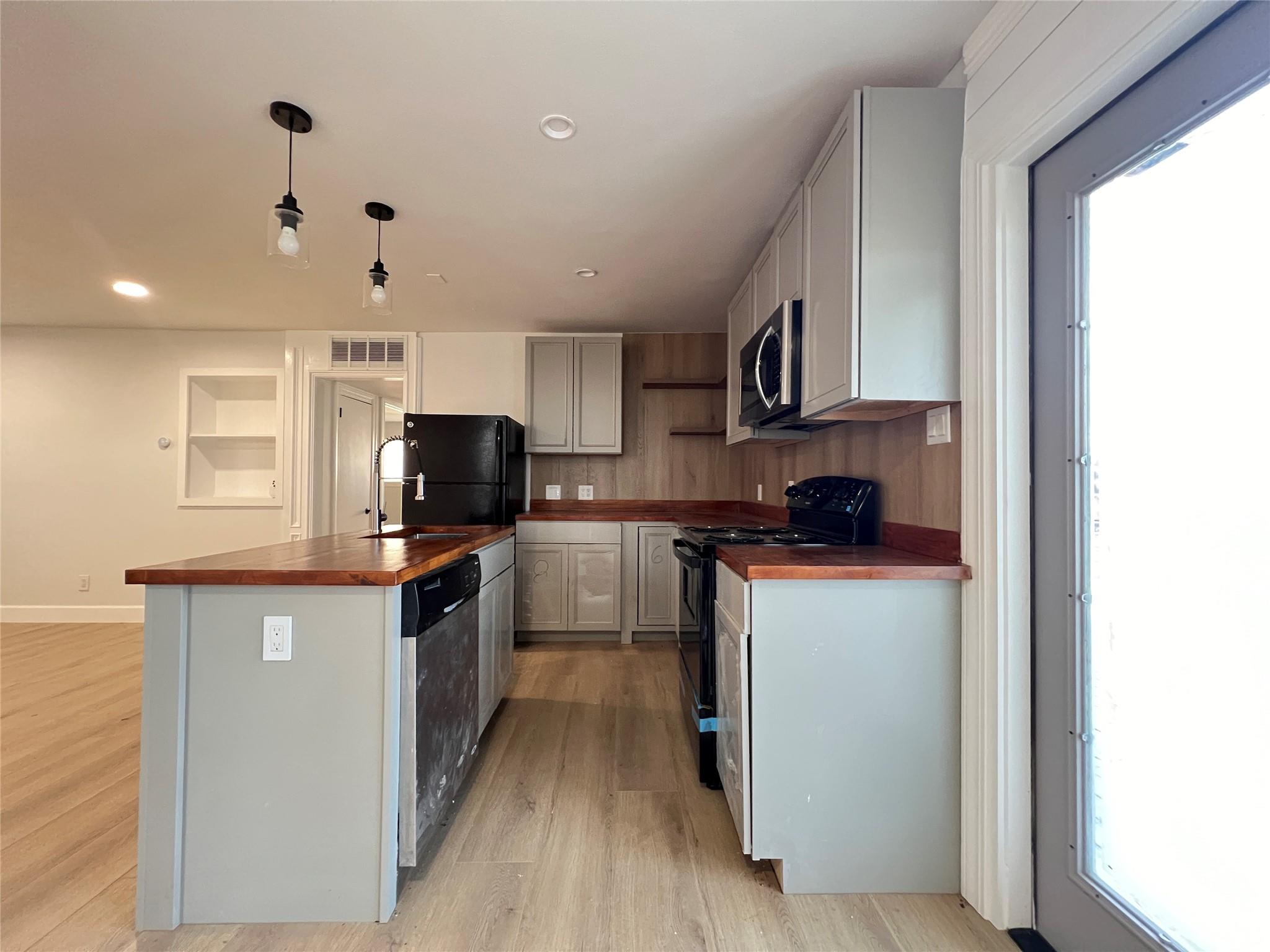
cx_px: 635
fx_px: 477
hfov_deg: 106.2
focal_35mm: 13
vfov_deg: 89.9
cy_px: 476
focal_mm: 1.57
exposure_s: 1/60
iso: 500
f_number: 1.8
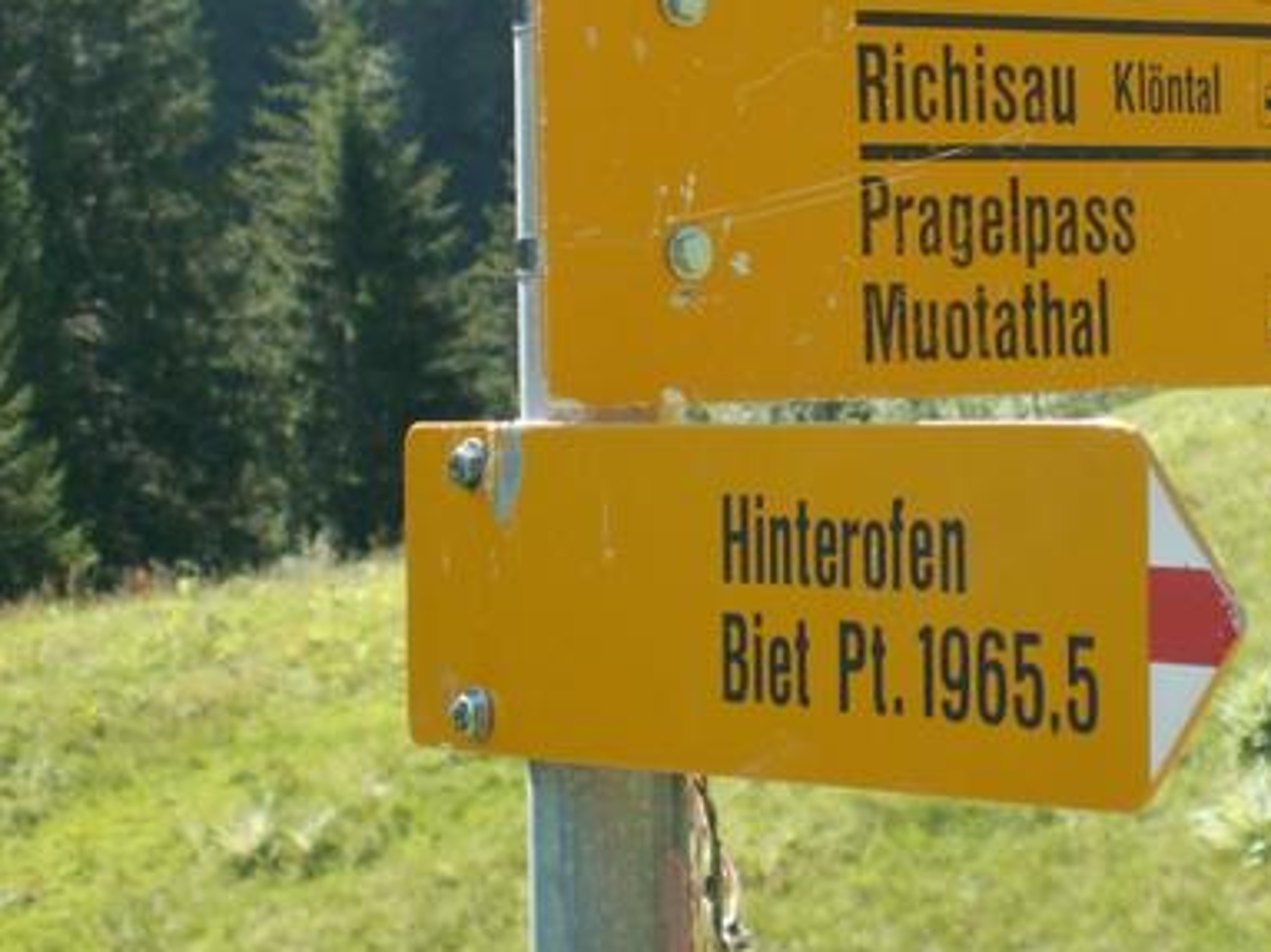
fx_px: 4295
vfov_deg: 12.6
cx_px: 1052
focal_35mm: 117
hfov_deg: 16.7
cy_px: 186
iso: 50
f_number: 3.2
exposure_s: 1/200
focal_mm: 11.71
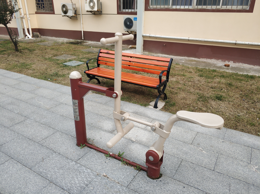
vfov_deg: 51.3
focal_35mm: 27
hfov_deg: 65.4
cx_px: 130
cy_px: 97
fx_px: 203
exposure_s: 1/100
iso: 133
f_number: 1.8
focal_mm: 3.82
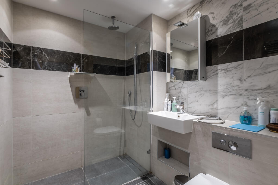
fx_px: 131
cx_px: 139
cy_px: 92
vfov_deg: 70.5
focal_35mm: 17
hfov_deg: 93.3
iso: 200
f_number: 8
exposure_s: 1/4
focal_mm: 11
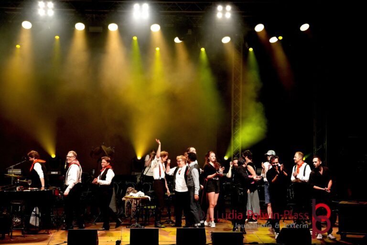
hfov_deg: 16.7
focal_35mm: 123
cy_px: 122
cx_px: 184
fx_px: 1254
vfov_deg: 11.1
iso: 2000
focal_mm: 82
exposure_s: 1/160
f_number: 5
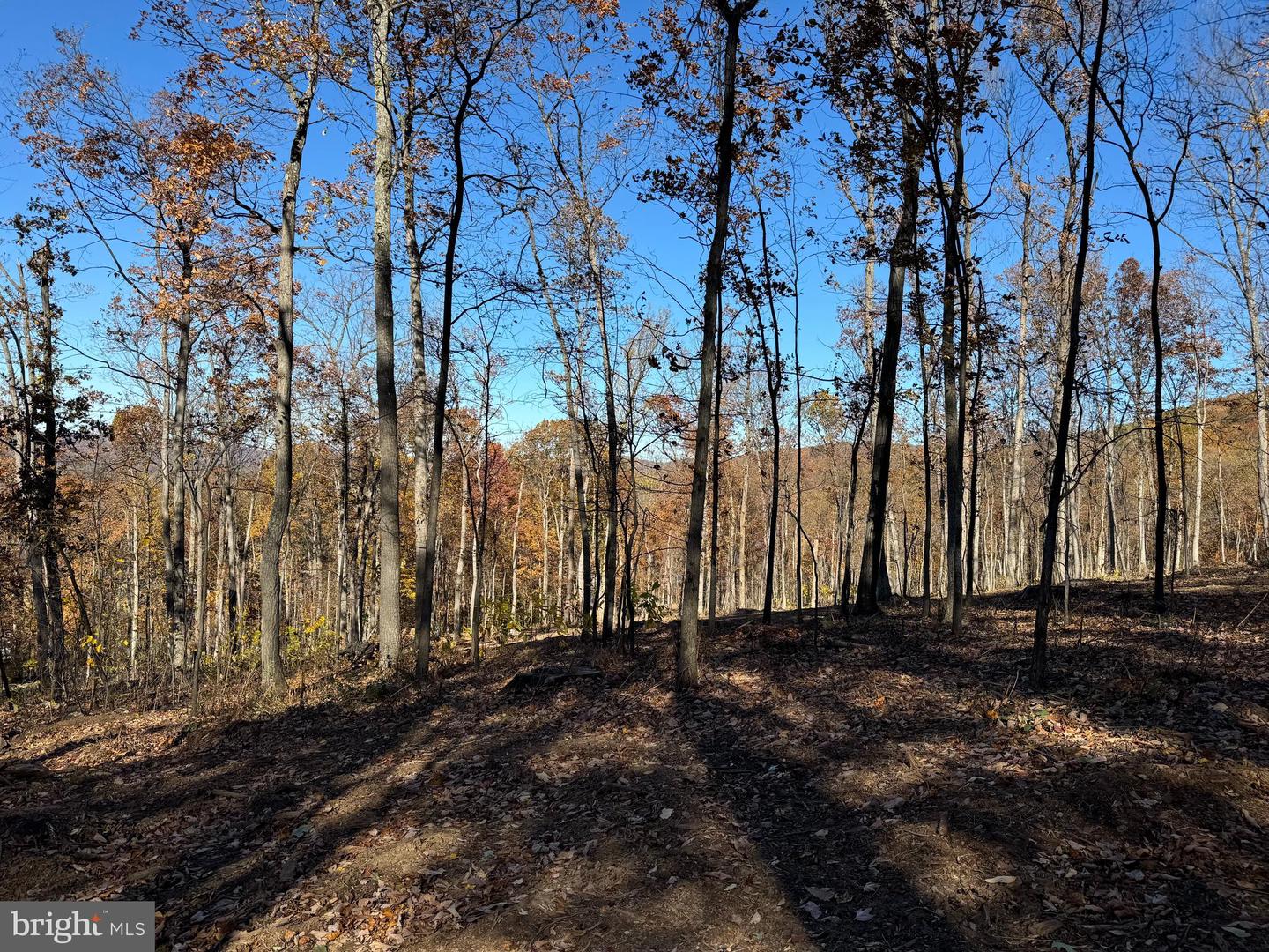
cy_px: 476
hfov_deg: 71.6
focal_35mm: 24
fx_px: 880
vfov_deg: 56.8
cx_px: 634
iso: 80
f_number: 1.78
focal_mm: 6.76
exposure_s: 1/2959
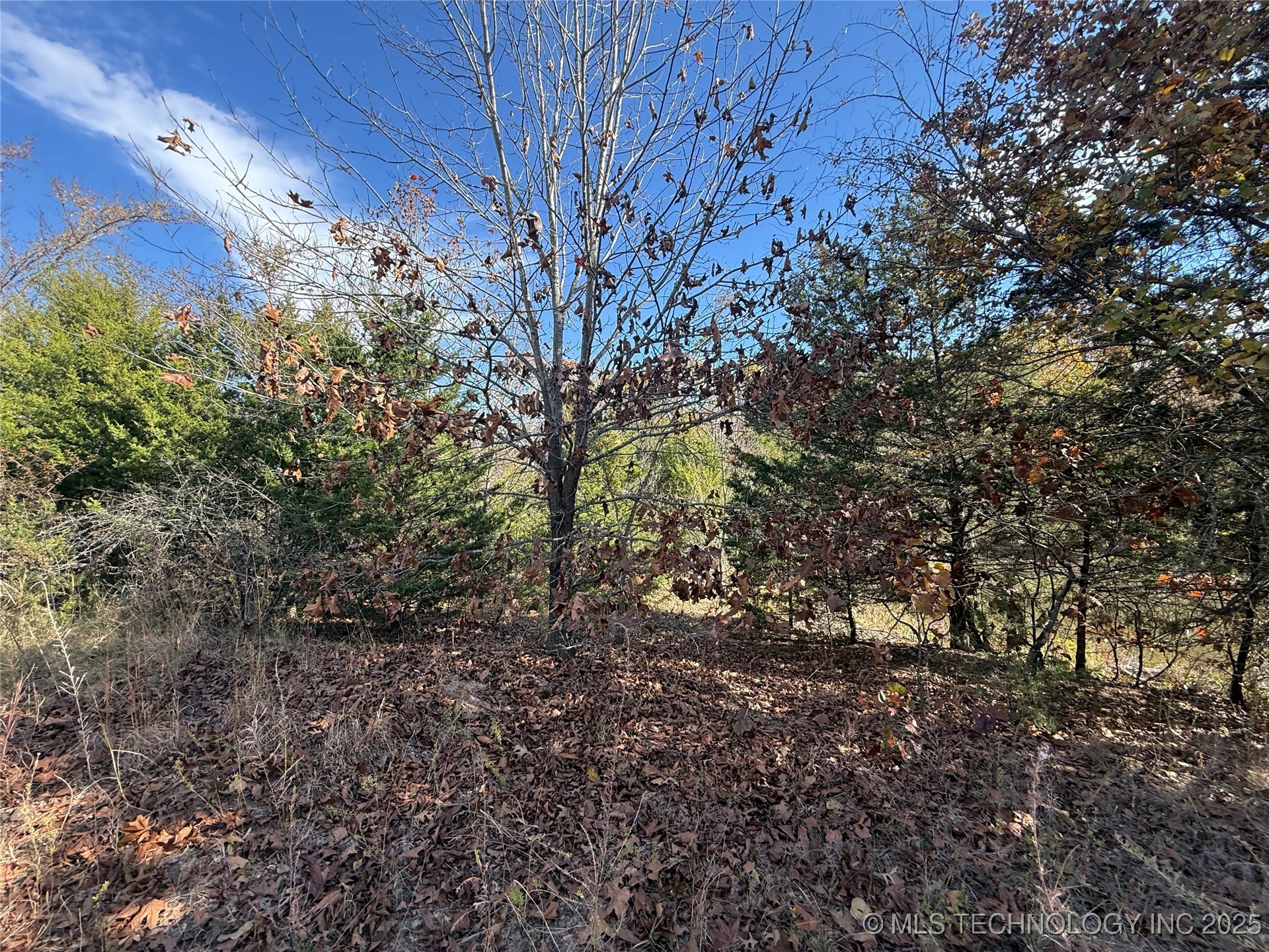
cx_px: 634
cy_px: 476
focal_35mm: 14
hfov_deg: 102.1
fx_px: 513
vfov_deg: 85.7
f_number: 2.2
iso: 64
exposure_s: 1/403
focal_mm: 2.22
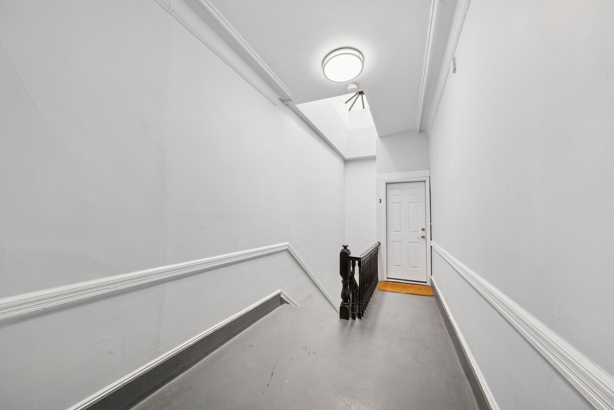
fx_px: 205
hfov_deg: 112.6
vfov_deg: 90.0
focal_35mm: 12
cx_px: 307
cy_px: 205
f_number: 8
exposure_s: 1/8
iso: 320
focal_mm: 8
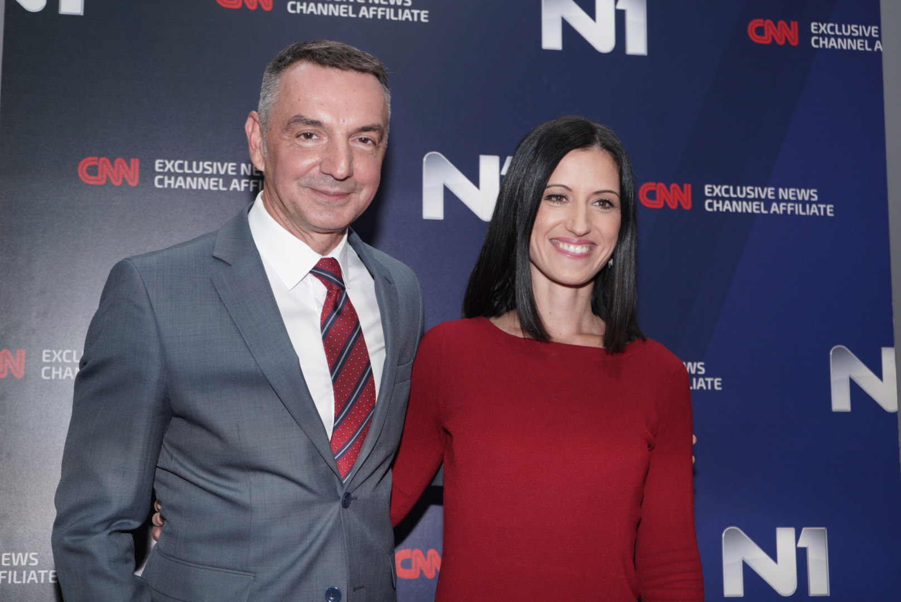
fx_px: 1302
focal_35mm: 52
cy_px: 301
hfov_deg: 38.2
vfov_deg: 26.0
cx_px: 450
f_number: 5
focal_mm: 52
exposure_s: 1/160
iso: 800
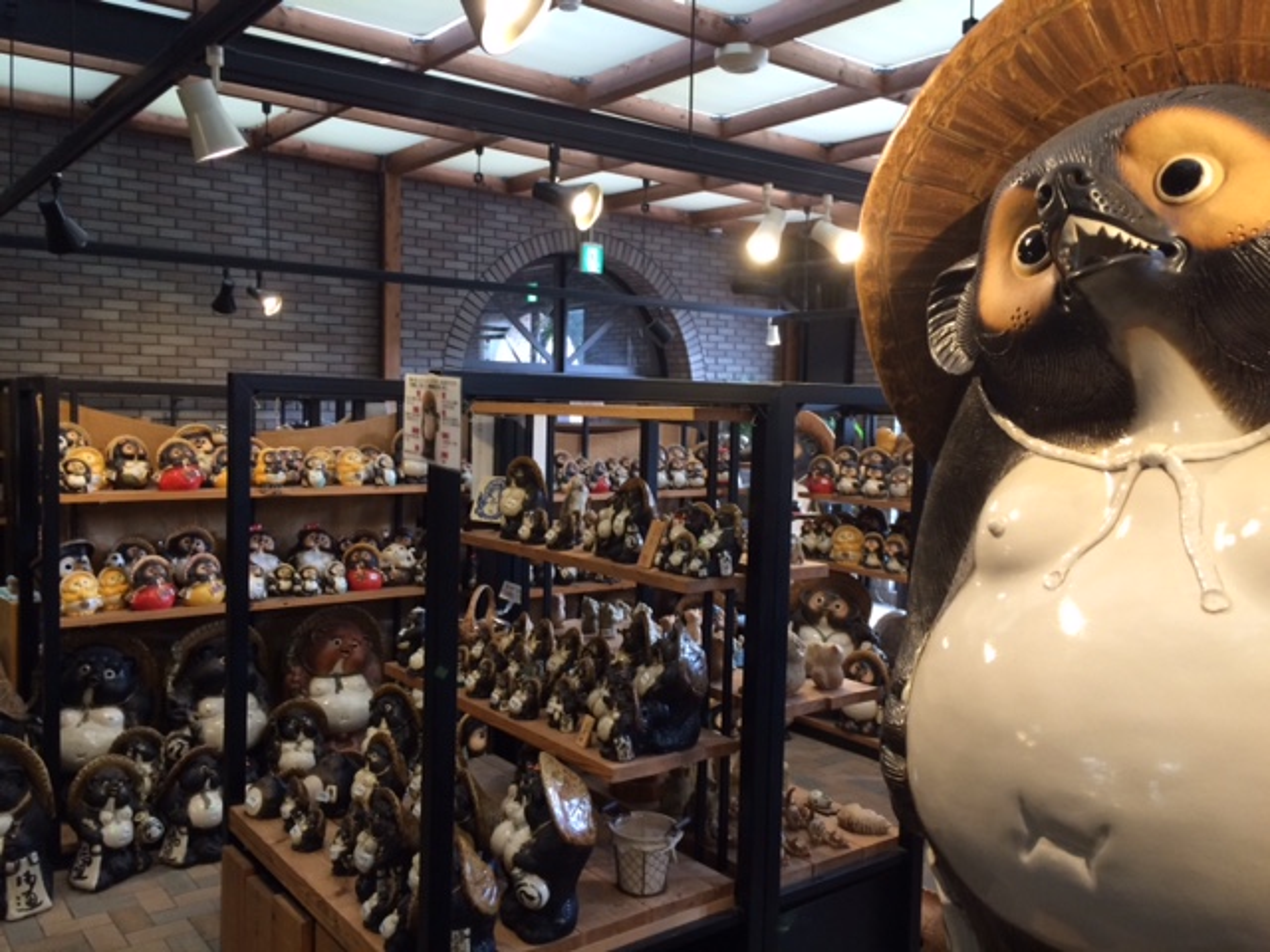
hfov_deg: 61.7
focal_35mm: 29
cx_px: 635
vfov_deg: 48.2
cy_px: 476
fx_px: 1064
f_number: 2.2
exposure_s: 1/30
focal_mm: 4.15
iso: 125
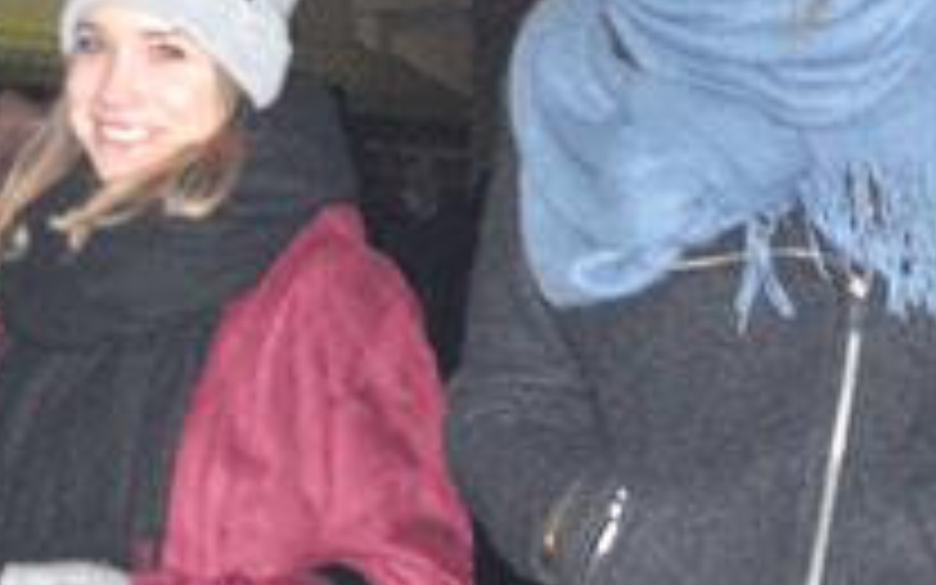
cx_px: 9
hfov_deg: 13.2
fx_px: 3981
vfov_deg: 8.4
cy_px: 461
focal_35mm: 156
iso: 3200
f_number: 5.6
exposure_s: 1/60
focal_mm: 25
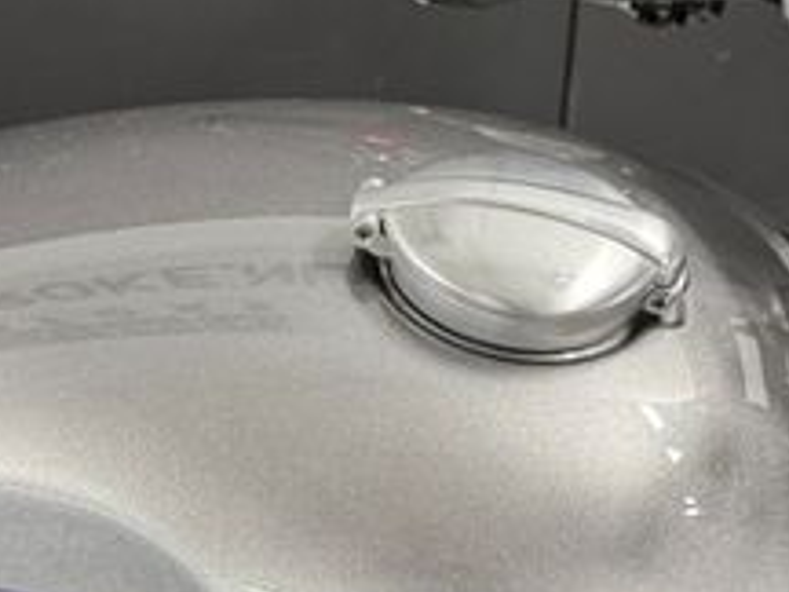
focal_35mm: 71
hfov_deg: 27.3
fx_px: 1618
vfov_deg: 20.2
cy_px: 574
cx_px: 321
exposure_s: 1/50
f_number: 1.78
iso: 250
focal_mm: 6.76
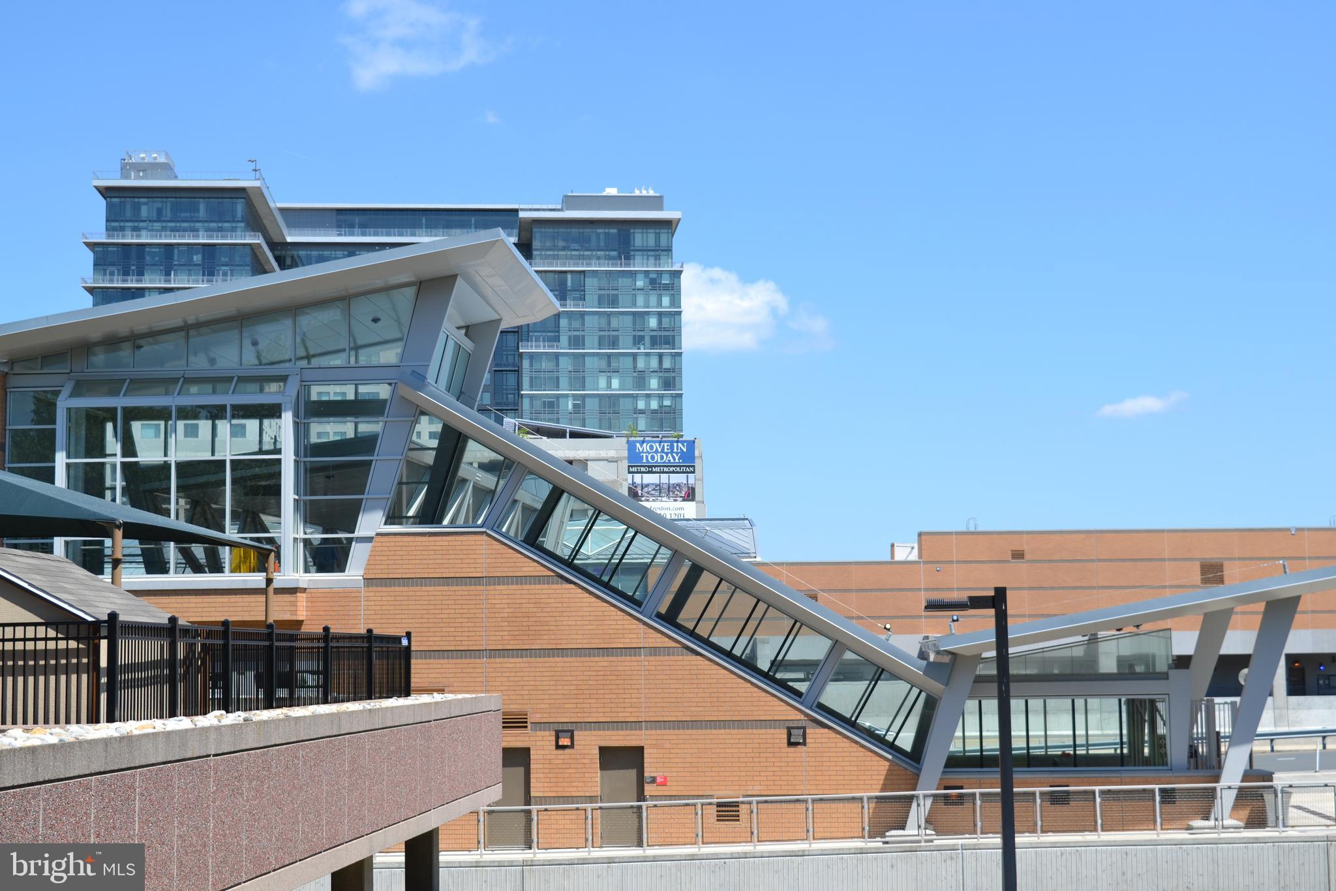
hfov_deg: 36.9
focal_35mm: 54
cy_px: 446
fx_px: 2004
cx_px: 668
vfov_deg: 25.1
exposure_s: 1/250
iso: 100
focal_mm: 36
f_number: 8
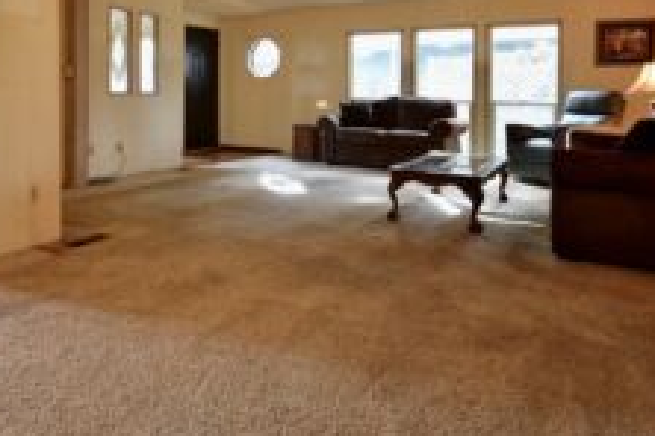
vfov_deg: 45.7
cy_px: 93
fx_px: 491
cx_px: 221
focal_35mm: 27
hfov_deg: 65.7
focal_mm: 10
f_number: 3.5
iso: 400
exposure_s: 1/25
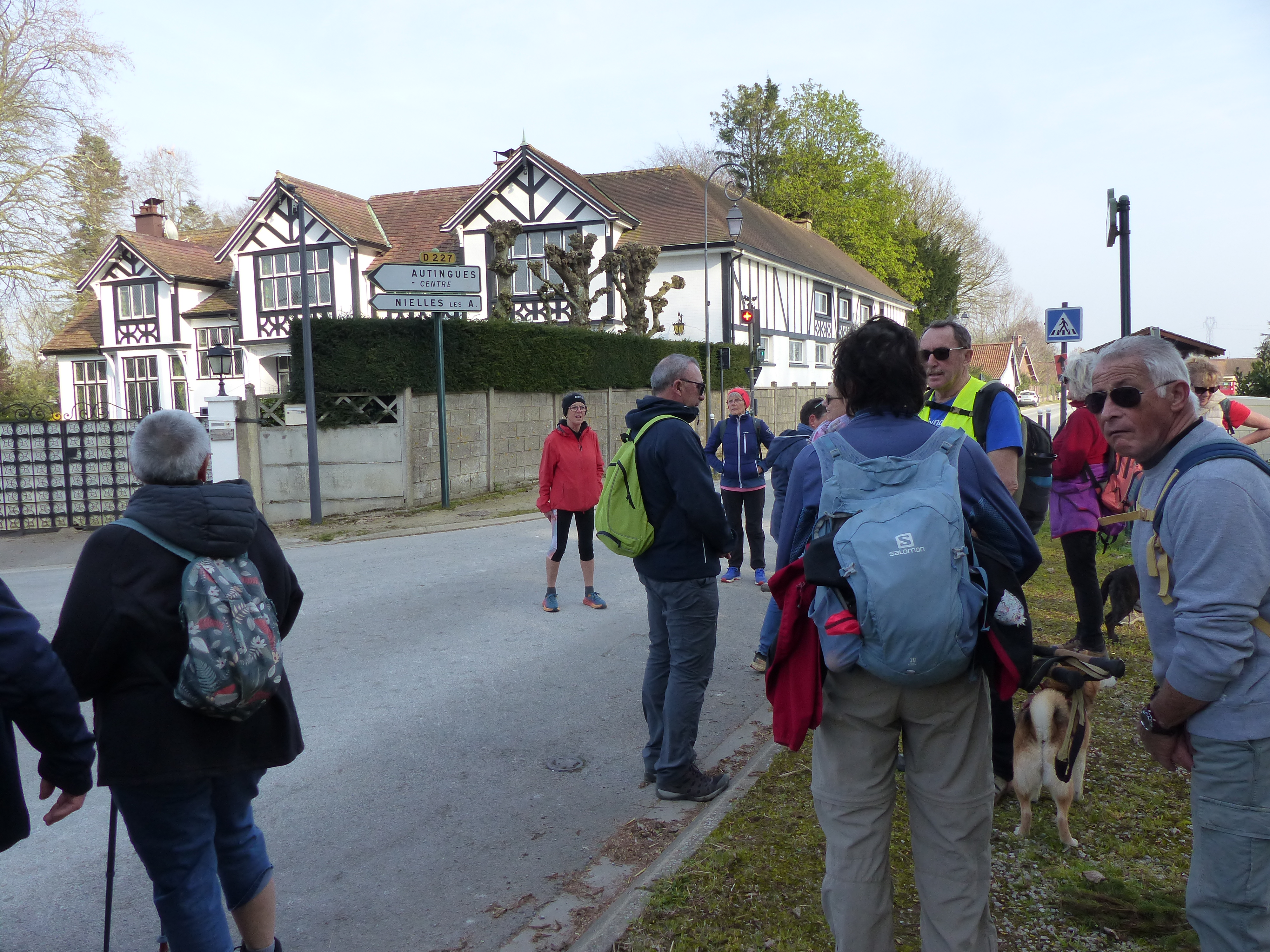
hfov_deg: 69.4
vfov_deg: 54.9
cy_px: 476
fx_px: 917
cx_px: 635
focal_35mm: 25
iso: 160
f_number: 4
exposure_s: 1/320
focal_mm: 4.5
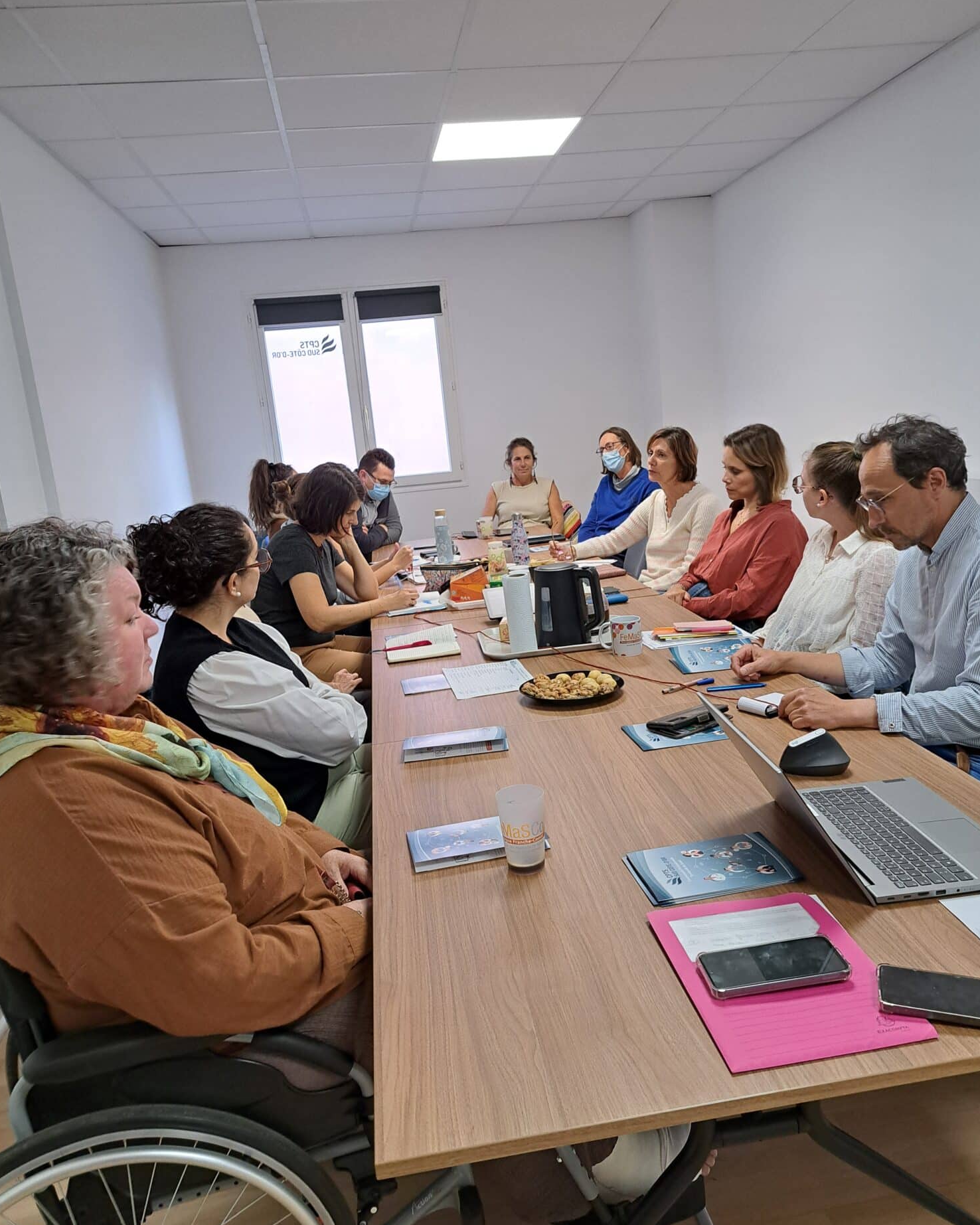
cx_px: 506
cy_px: 614
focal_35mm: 26
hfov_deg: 54.9
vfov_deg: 66.0
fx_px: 943
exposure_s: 1/50
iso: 125
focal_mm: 5.23
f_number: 1.8
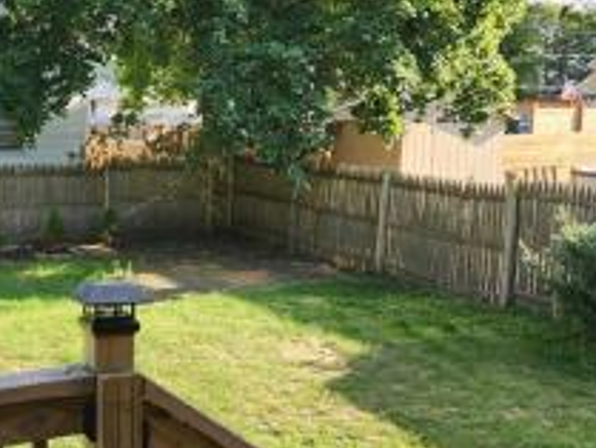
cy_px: 197
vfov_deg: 32.9
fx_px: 758
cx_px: 131
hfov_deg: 41.3
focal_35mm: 44
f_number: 1.8
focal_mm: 6.4
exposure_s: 1/180
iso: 16
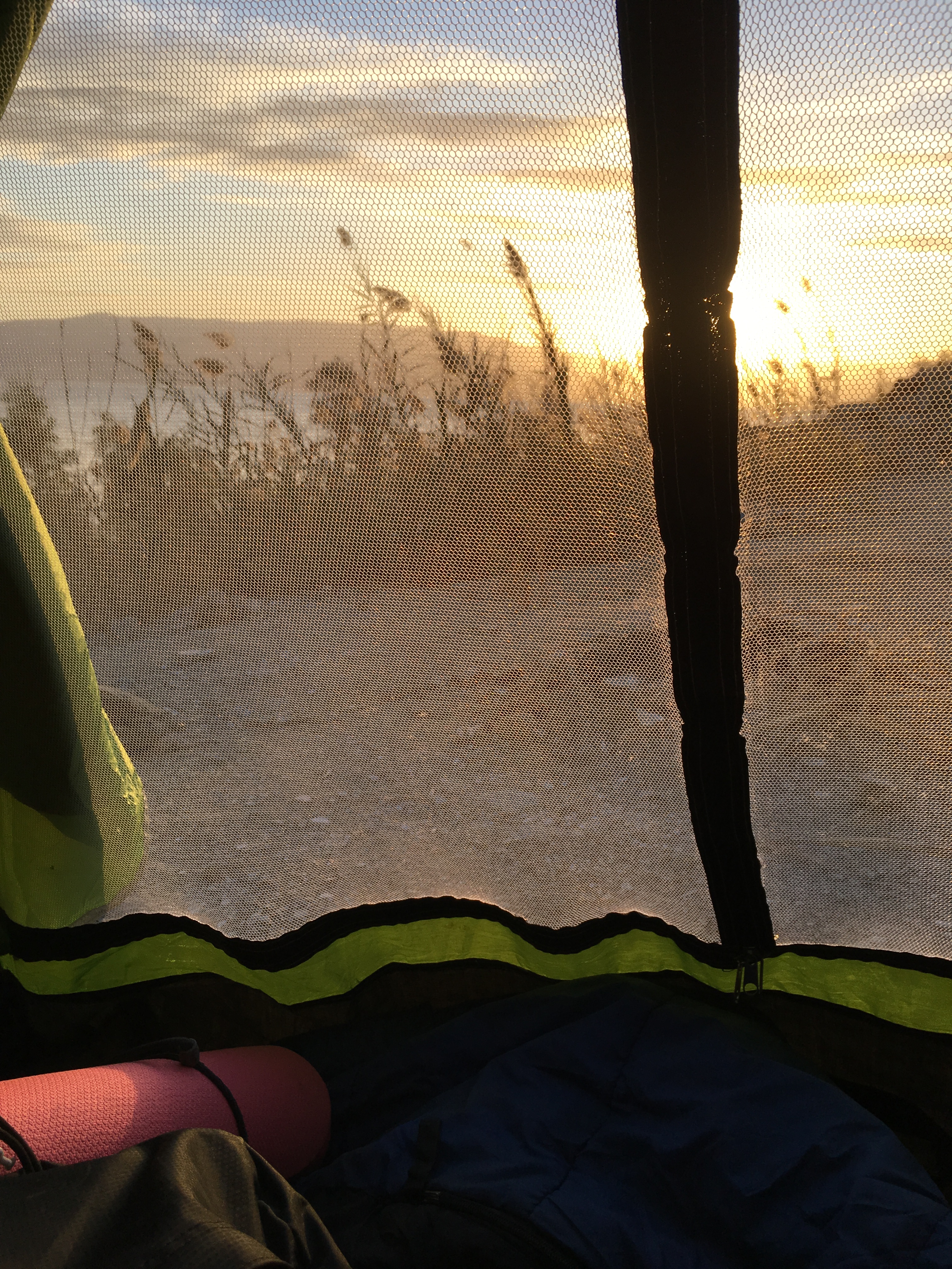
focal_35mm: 29
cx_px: 476
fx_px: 1063
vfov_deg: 61.7
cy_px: 634
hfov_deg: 48.2
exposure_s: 1/596
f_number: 2.2
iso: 25
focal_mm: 4.15
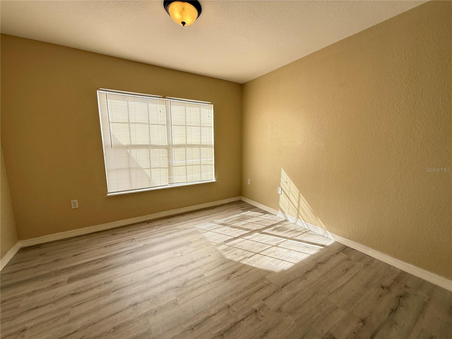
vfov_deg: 85.7
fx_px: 183
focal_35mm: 14
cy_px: 170
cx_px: 226
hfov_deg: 102.1
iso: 64
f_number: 2.2
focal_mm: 2.22
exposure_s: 1/160
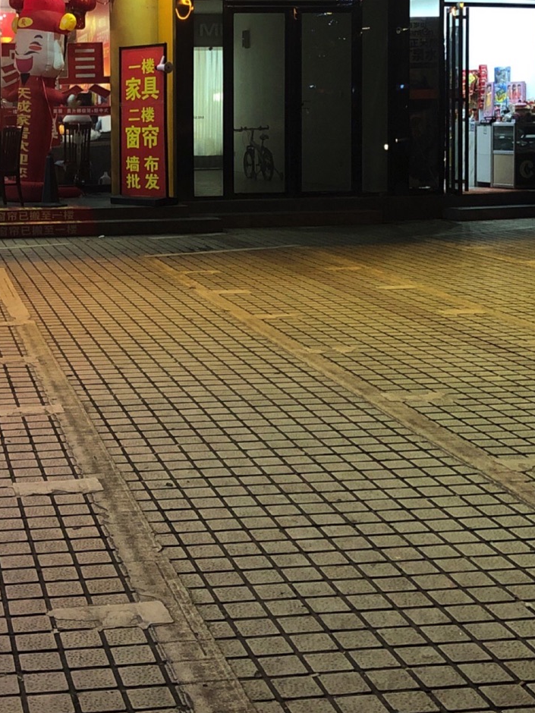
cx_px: 81
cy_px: 204
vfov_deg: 31.3
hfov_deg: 23.5
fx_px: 1257
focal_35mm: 61
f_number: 1.8
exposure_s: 1/15
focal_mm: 4
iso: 80
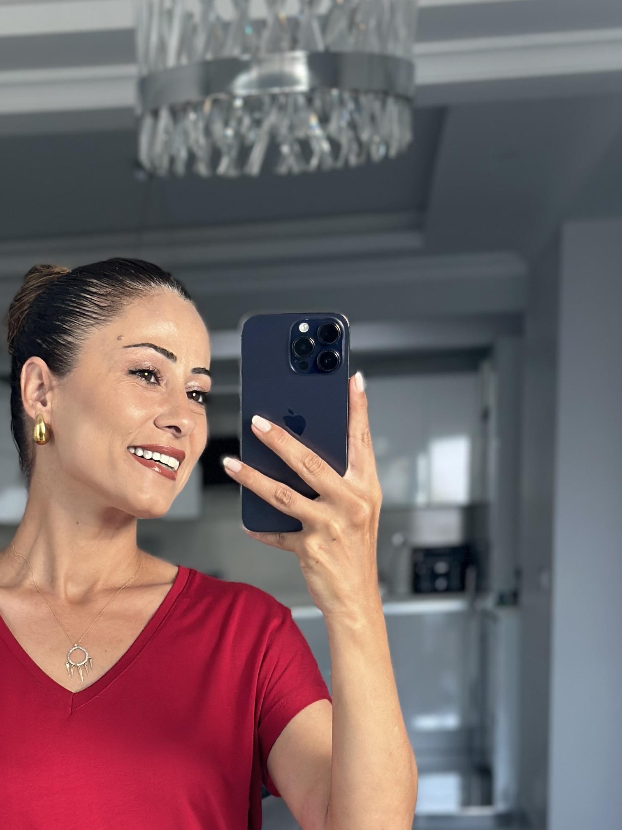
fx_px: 2300
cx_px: 120
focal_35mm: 96
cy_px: 825
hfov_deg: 15.3
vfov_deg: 19.8
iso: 125
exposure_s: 1/121
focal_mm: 6.86
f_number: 1.78
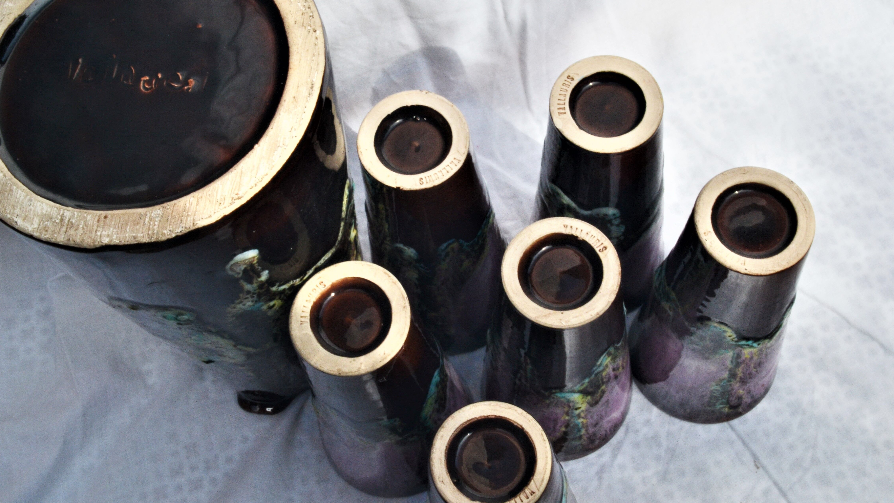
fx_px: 1103
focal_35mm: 47
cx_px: 442
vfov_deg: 25.7
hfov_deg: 44.1
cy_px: 221
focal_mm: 29
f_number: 29
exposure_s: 1/30
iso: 400
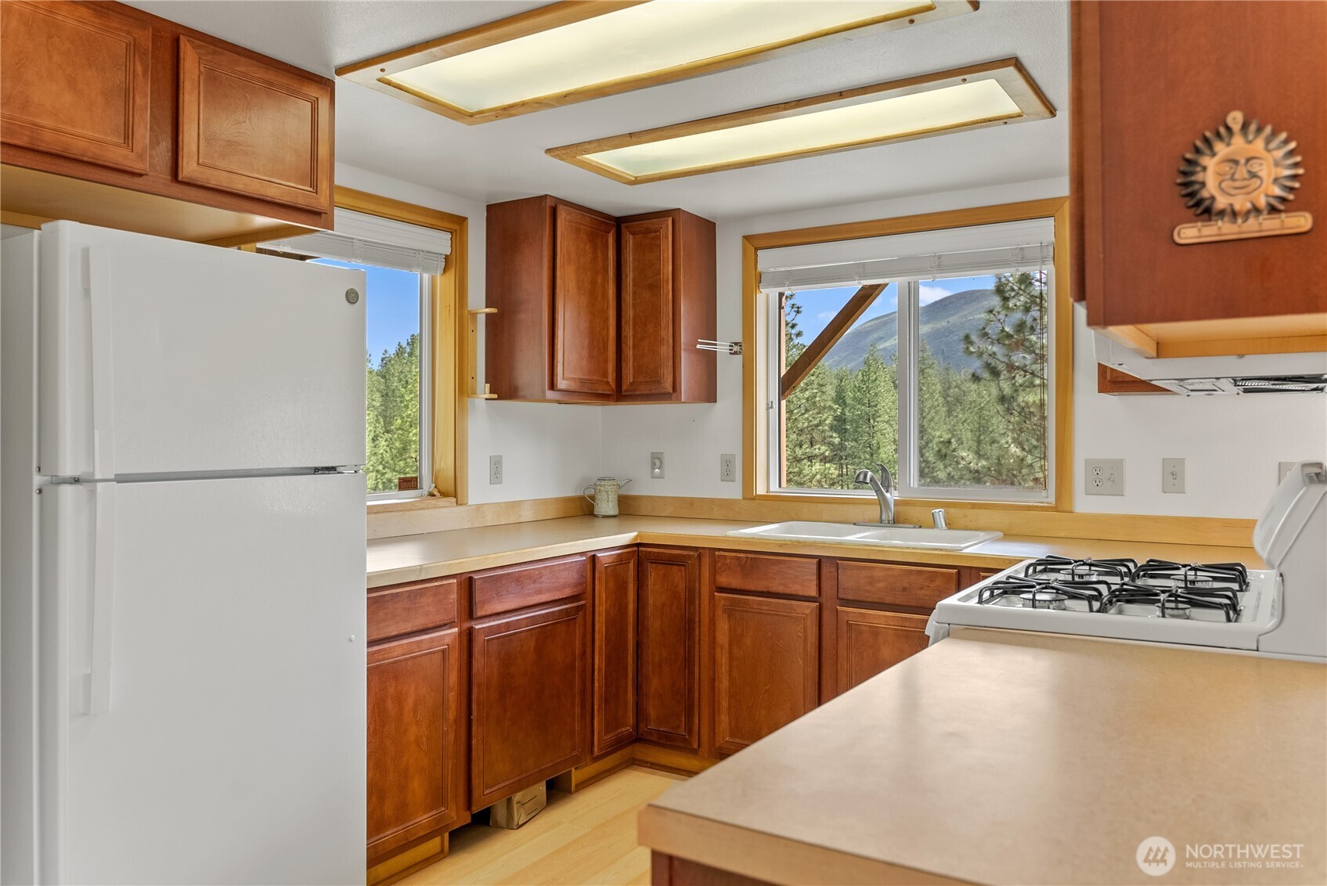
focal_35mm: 26
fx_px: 970
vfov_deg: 49.1
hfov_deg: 68.8
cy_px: 443
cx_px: 664
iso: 400
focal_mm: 26.3
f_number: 4
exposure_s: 1/60
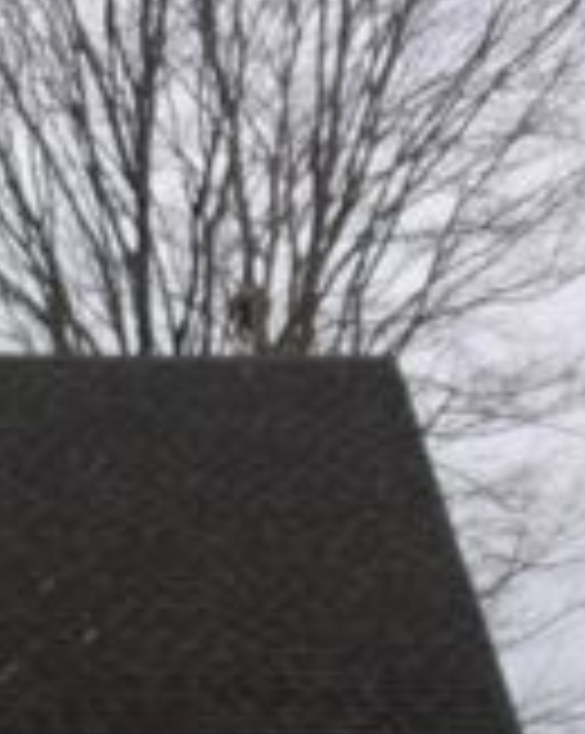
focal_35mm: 99
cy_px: 696
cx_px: -45
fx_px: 2147
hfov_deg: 15.2
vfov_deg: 19.0
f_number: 3.7
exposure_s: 1/180
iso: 80
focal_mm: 5.9
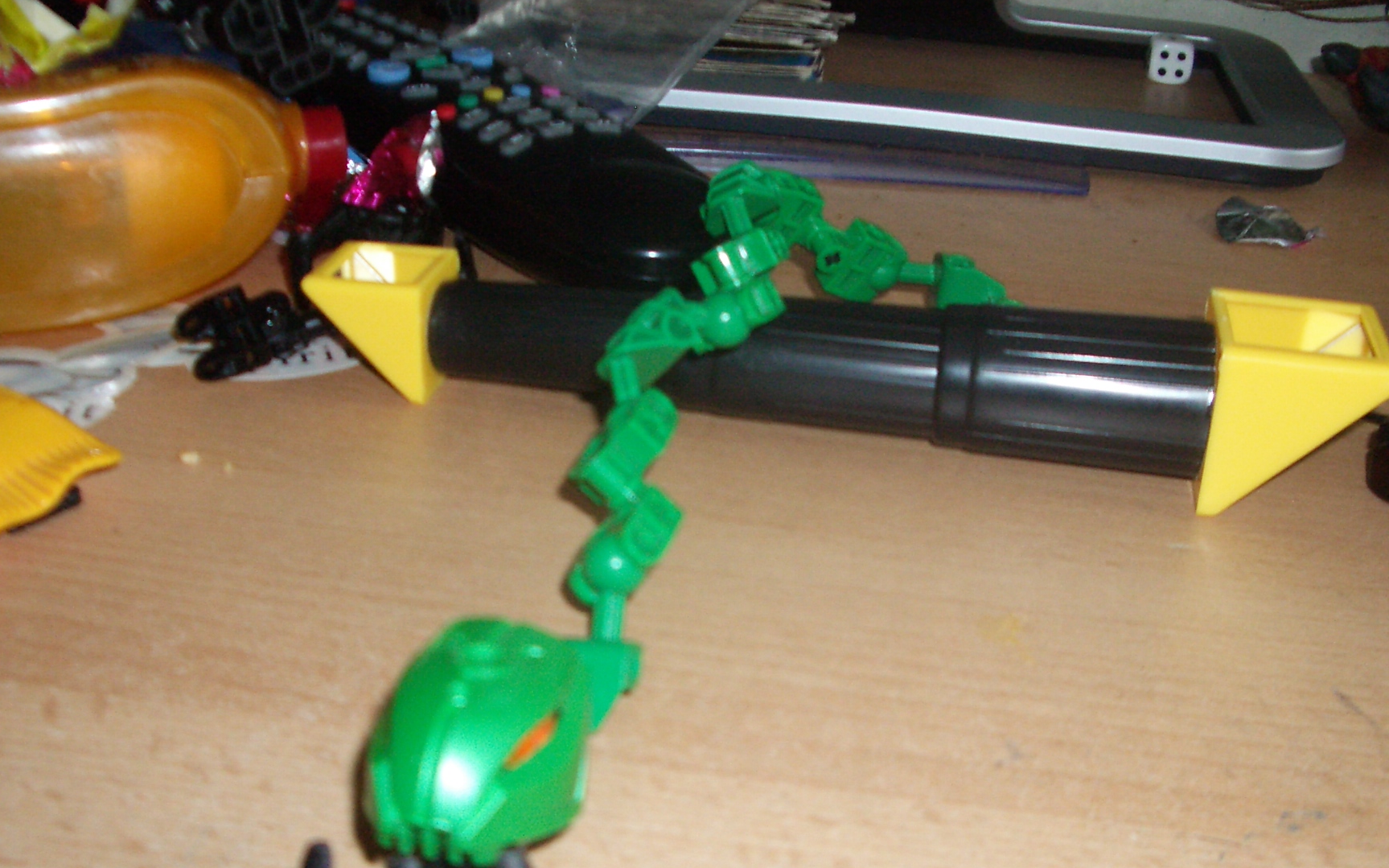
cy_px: 613
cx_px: 733
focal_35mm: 44
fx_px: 1665
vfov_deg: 28.9
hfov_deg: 45.3
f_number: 2.6
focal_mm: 5.8
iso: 200
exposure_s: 1/60
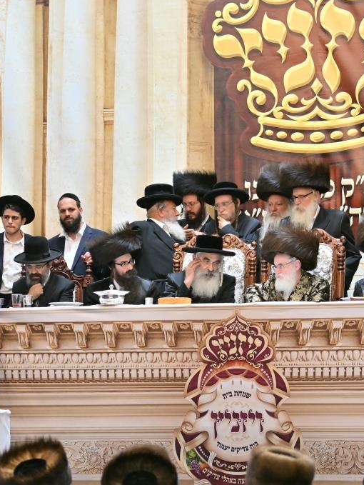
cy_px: 242
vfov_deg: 10.7
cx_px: 257
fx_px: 2577
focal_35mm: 184
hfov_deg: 8.1
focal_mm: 85
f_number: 2.8
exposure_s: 1/250
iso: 400
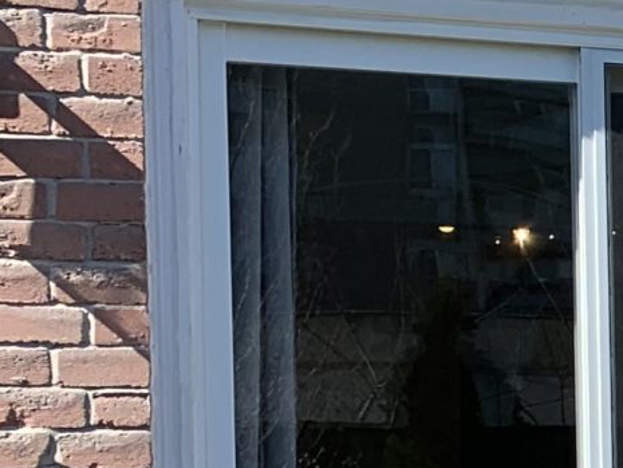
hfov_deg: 11.4
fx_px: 2574
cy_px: 567
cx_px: 1511
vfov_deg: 10.2
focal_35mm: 143
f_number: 1.8
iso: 25
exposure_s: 1/919
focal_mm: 4.25
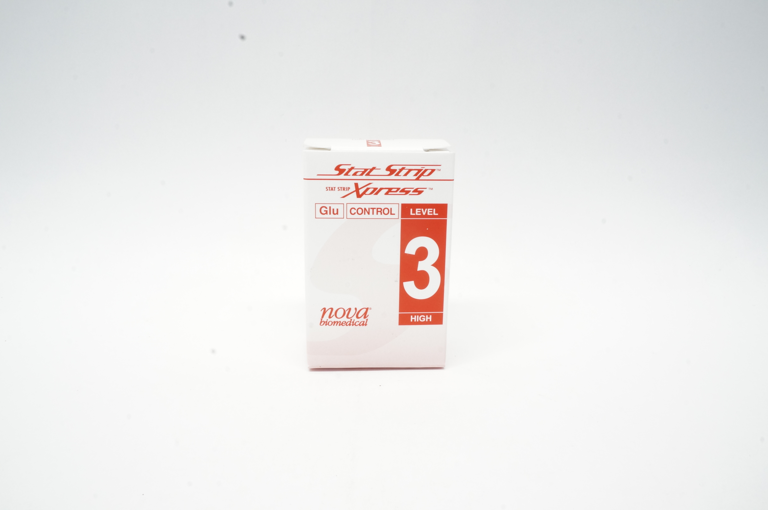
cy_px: 255
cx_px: 384
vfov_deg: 43.5
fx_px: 639
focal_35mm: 30
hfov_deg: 62.0
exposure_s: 1/4
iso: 800
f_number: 22
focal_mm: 20
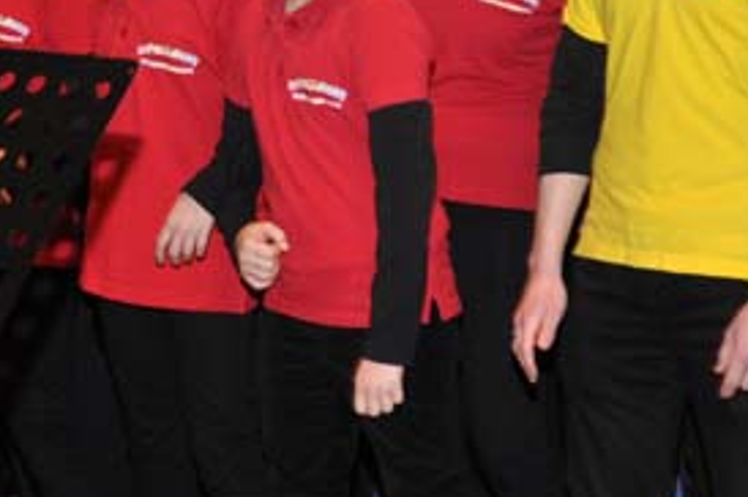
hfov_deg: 19.4
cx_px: 502
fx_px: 2179
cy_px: -51
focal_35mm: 105
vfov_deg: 12.8
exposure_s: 1/60
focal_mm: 24
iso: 800
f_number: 4
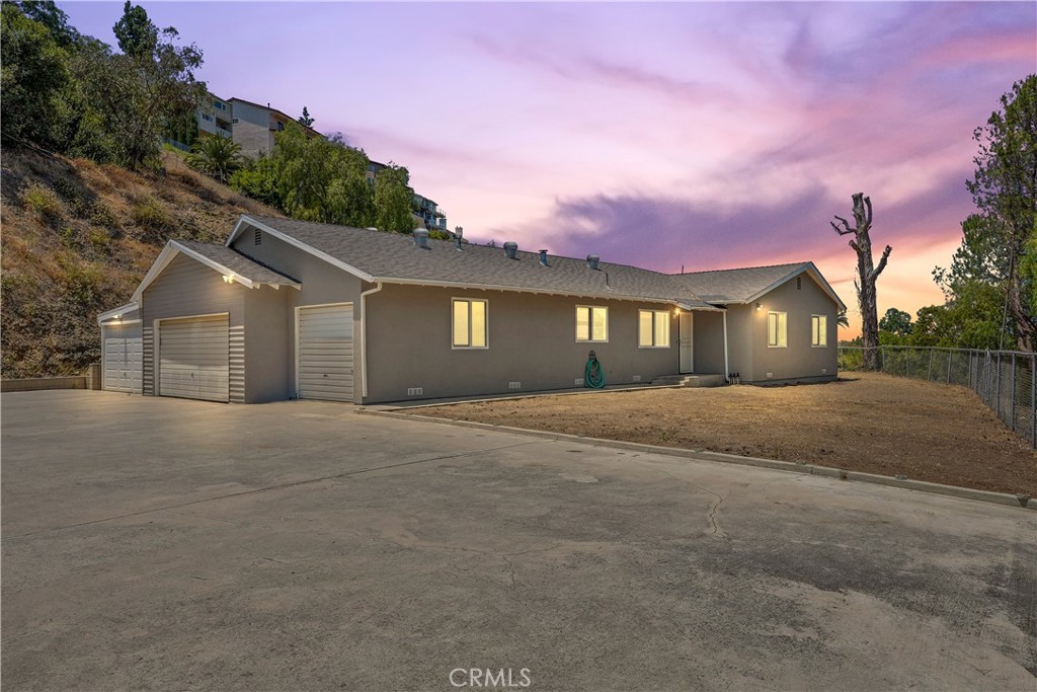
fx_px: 691
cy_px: 346
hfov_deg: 73.7
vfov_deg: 53.1
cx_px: 518
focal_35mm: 24
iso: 100
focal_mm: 24
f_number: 13
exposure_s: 1/20
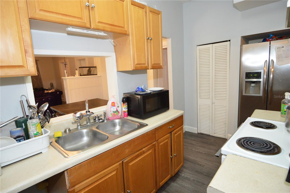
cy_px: 96
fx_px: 145
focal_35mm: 18
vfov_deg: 67.3
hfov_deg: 90.1
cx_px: 145
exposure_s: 1/60
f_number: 4
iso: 1400
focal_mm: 12
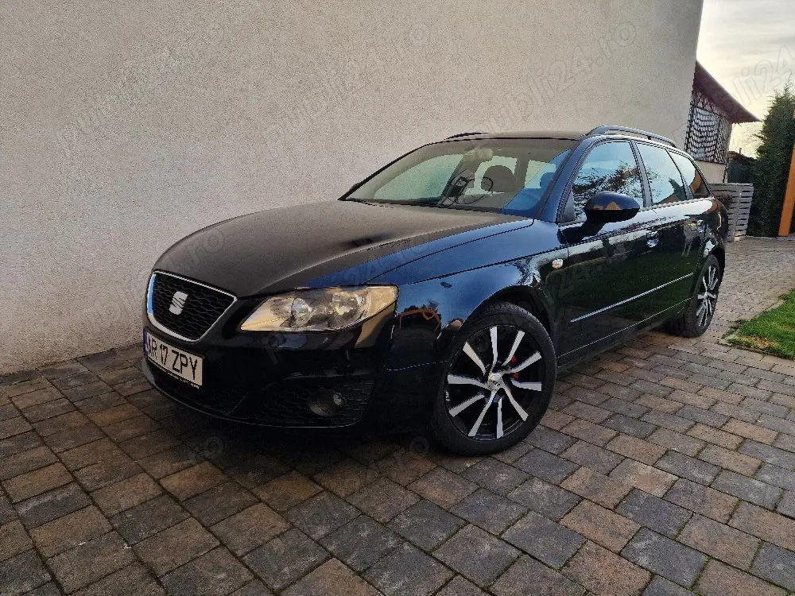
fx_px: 528
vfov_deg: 58.9
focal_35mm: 23
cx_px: 398
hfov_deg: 73.9
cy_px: 298
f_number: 1.8
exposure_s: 1/303
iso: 50
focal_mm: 6.4
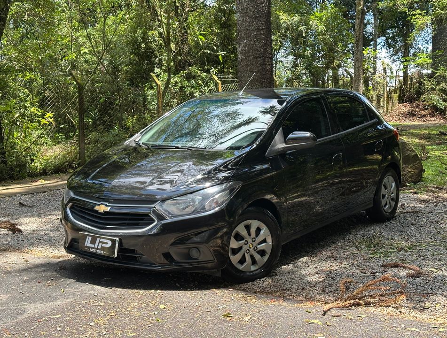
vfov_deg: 30.4
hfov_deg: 39.5
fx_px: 622
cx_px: 224
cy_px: 169
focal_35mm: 48
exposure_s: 1/315
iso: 64
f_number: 1.78
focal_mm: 6.86
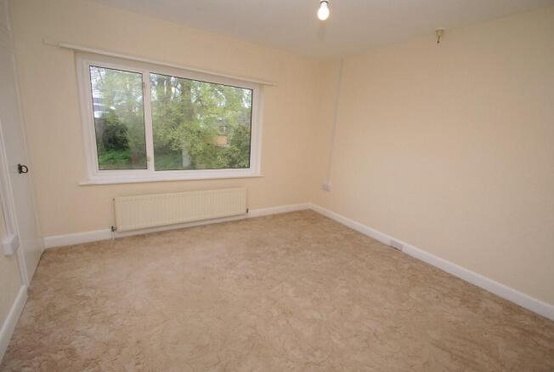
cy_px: 186
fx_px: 231
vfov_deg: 77.5
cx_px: 277
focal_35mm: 15
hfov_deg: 100.3
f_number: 4.5
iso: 100
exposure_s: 1/125
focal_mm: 10
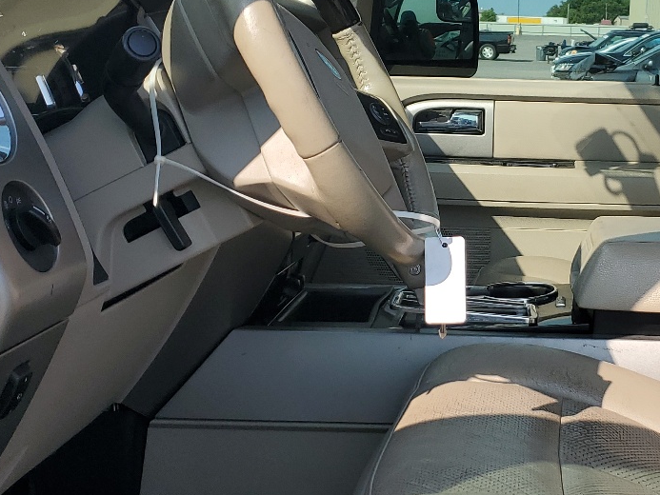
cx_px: 538
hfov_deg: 31.3
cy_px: 256
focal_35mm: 60
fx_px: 1144
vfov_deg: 24.4
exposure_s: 1/1667
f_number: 1.5
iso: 50
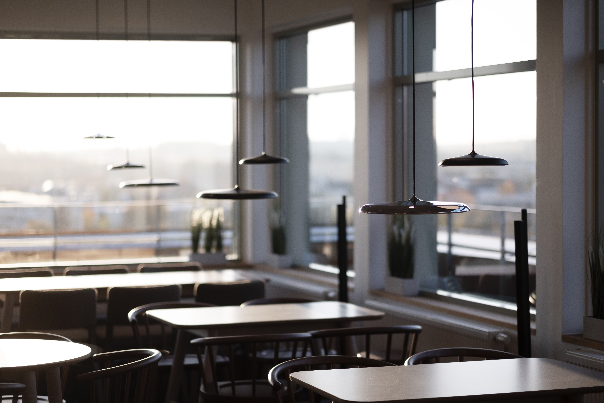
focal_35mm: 84
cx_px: 302
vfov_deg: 16.3
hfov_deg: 24.2
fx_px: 1409
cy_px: 202
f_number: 1.2
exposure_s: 1/1800
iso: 100
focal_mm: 56
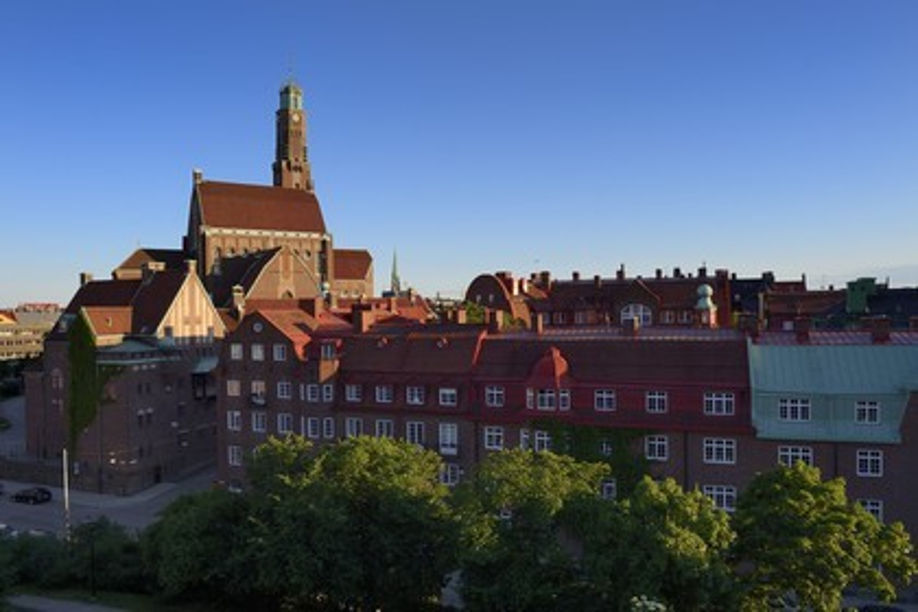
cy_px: 306
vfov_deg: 53.1
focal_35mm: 24
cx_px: 459
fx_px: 612
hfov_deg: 73.7
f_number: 10
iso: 200
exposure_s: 1/200
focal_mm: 24
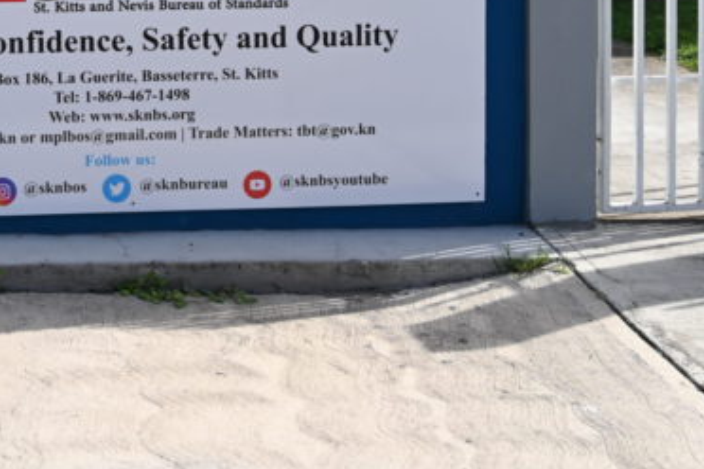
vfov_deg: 14.6
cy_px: -156
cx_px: 26
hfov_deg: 22.1
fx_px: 1748
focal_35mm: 89
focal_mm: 32.5
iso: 100
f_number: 6.3
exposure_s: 1/320
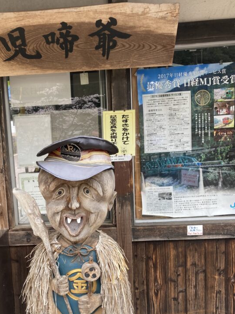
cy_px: 209
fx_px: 362
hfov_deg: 35.6
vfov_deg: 46.1
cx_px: 76
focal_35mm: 40
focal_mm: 3.99
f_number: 1.8
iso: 25
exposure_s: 1/121
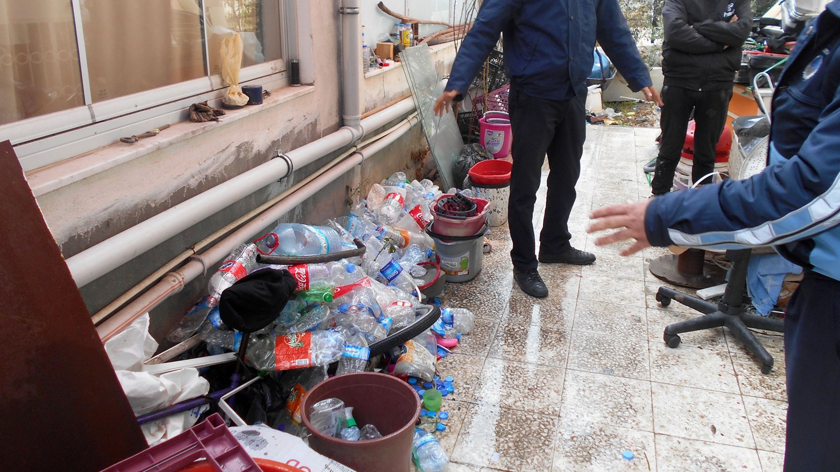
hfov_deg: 66.1
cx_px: 426
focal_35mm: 29
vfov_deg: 40.0
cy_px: 189
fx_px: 646
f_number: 3.2
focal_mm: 4.6
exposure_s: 1/80
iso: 80
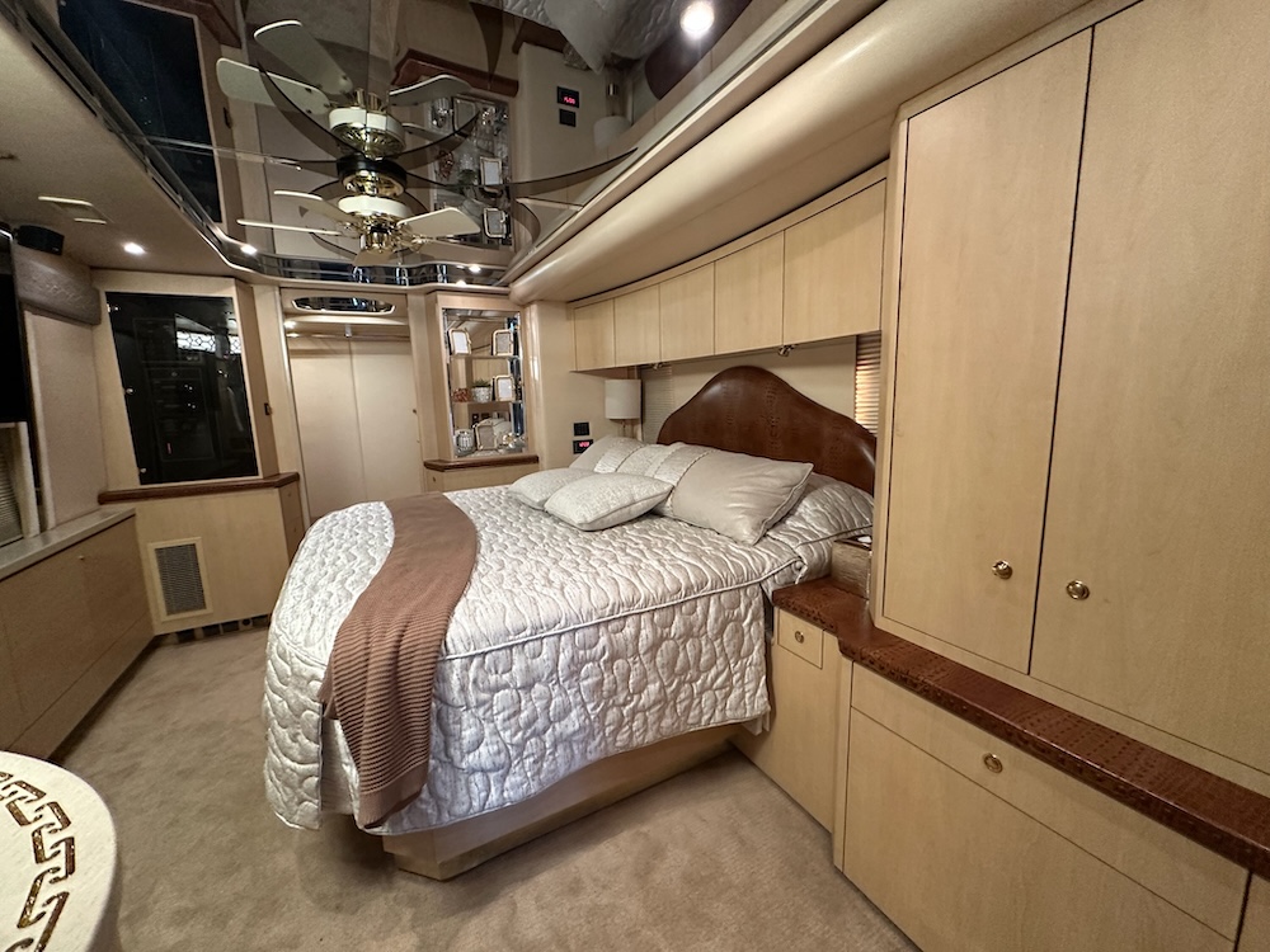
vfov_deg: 85.7
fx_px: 514
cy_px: 476
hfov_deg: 102.1
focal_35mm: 14
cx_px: 635
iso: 500
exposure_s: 1/60
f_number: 2.2
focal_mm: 2.22
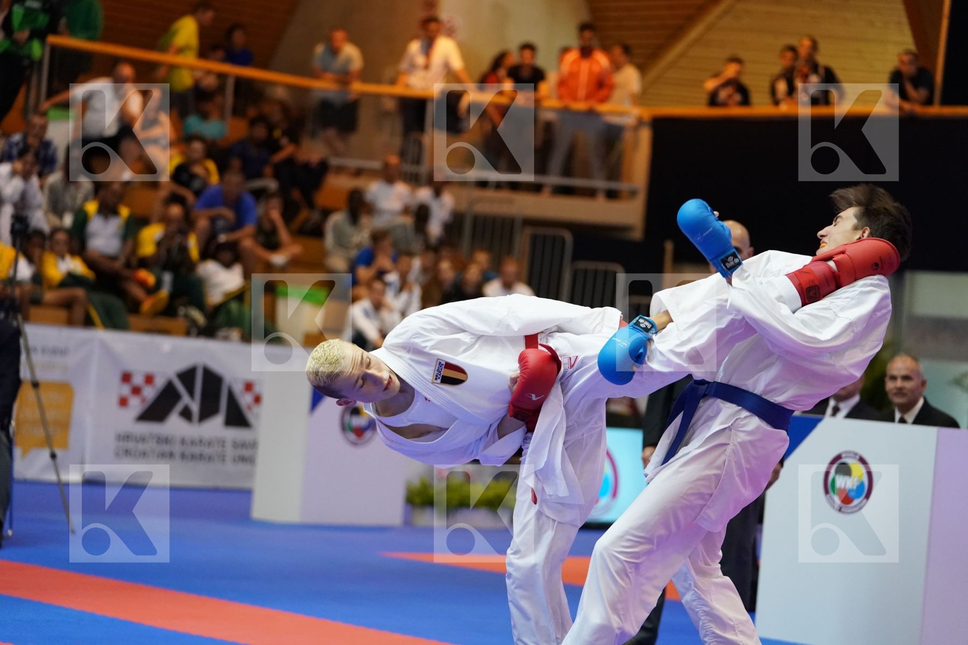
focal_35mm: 102
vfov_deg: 13.4
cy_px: 322
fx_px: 2742
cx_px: 484
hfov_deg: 20.0
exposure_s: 1/800
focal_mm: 102
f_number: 2.8
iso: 5000
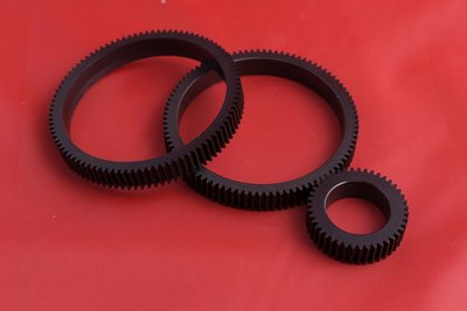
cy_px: 156
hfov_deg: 29.9
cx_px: 234
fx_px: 876
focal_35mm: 68
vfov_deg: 20.2
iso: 125
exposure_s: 1/100
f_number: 8
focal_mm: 45
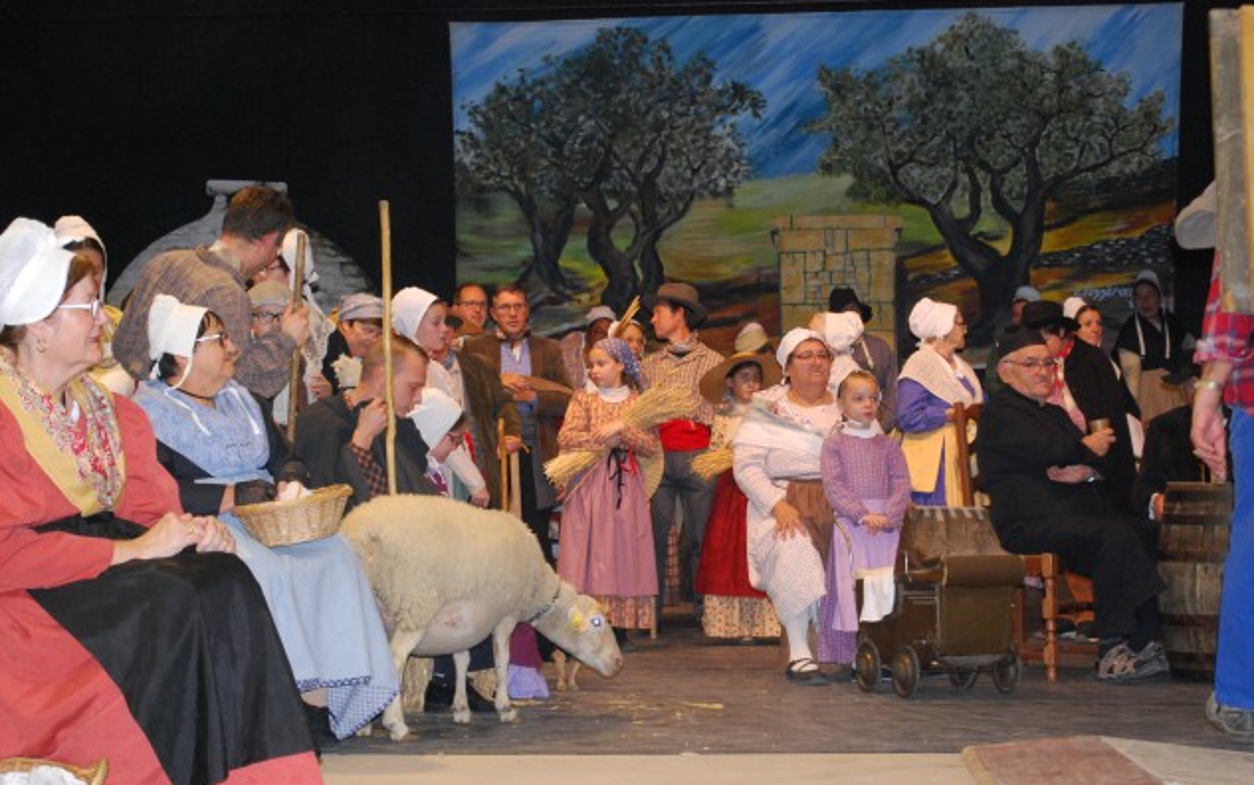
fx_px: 2222
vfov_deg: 20.0
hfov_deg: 31.5
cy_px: 413
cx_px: 628
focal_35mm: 65
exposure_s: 1/60
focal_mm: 42
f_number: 5.3
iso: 1100
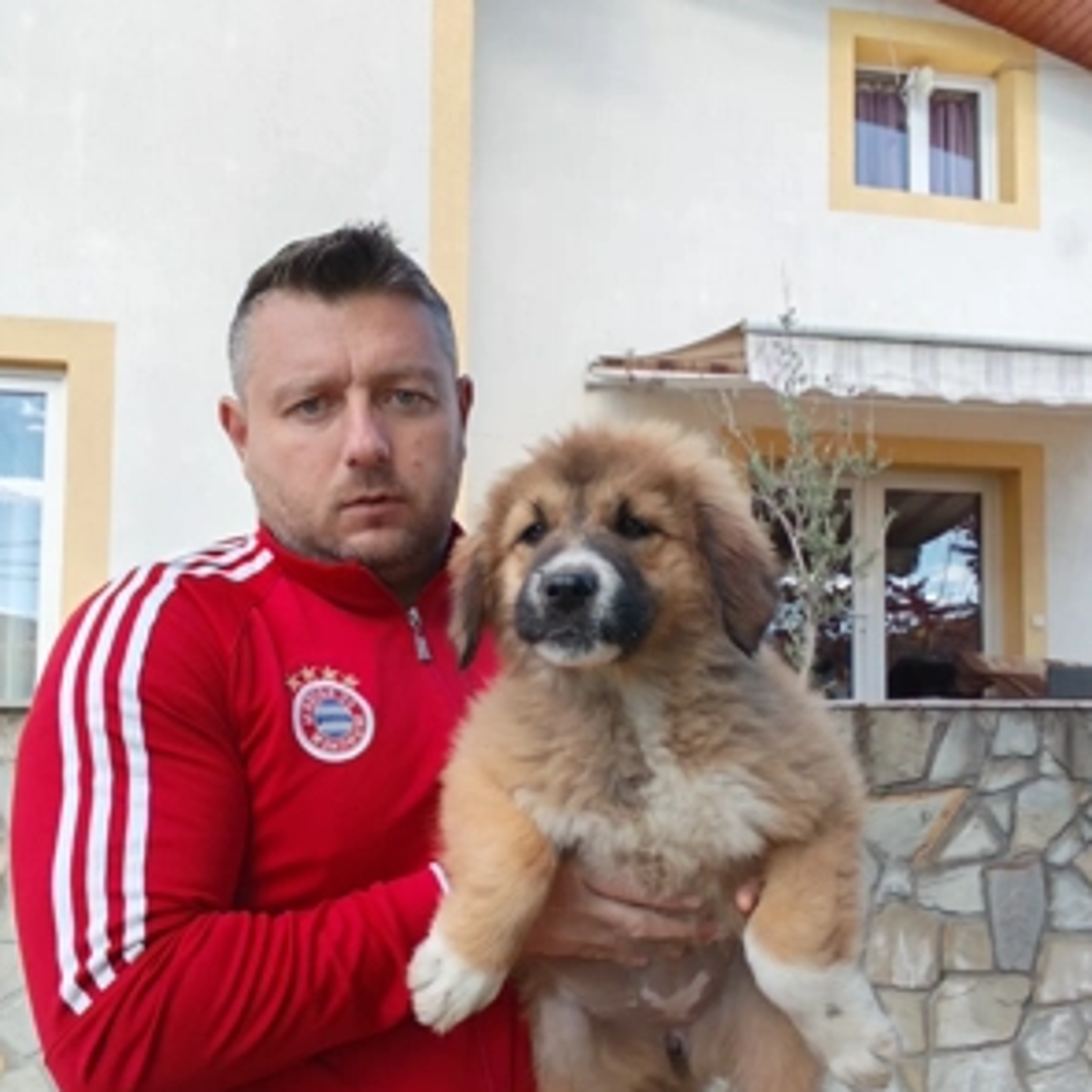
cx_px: 544
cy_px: 655
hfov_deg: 54.0
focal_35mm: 30
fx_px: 1071
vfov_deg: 53.7
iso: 50
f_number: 2
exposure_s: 1/210
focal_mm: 3.09
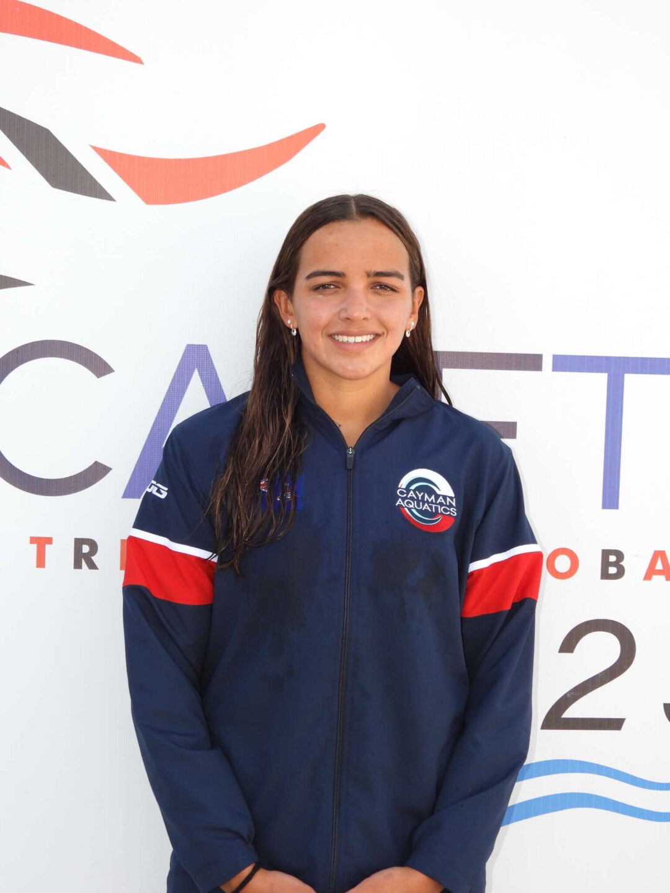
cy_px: 446
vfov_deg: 27.8
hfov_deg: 21.0
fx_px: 1806
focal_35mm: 70
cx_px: 335
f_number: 3.5
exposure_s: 1/250
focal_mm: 12.5
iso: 100
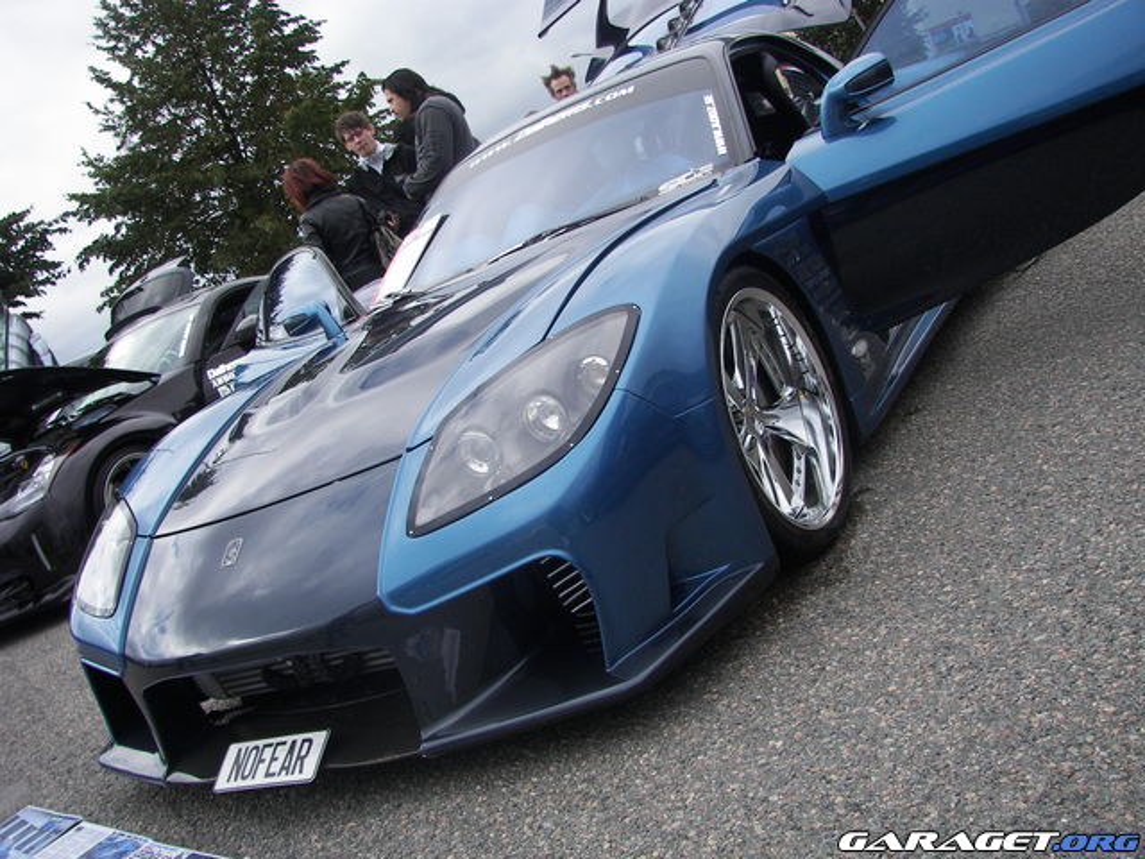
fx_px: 1191
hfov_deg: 51.4
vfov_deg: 39.7
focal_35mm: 36
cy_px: 430
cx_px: 572
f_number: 2.8
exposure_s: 1/800
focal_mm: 6
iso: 64
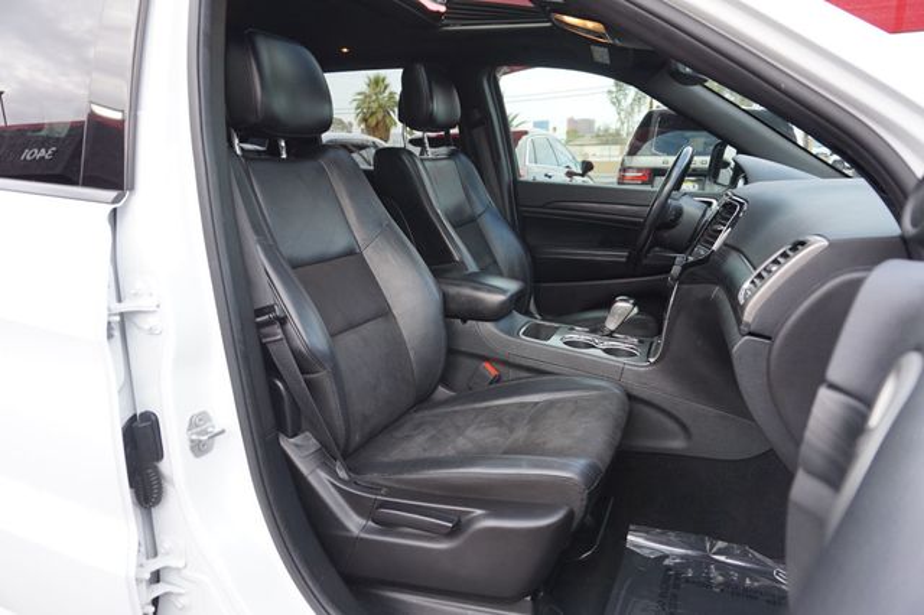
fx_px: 616
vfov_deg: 53.1
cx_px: 462
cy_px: 308
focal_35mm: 24
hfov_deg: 73.8
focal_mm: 16
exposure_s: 1/60
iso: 125
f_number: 4
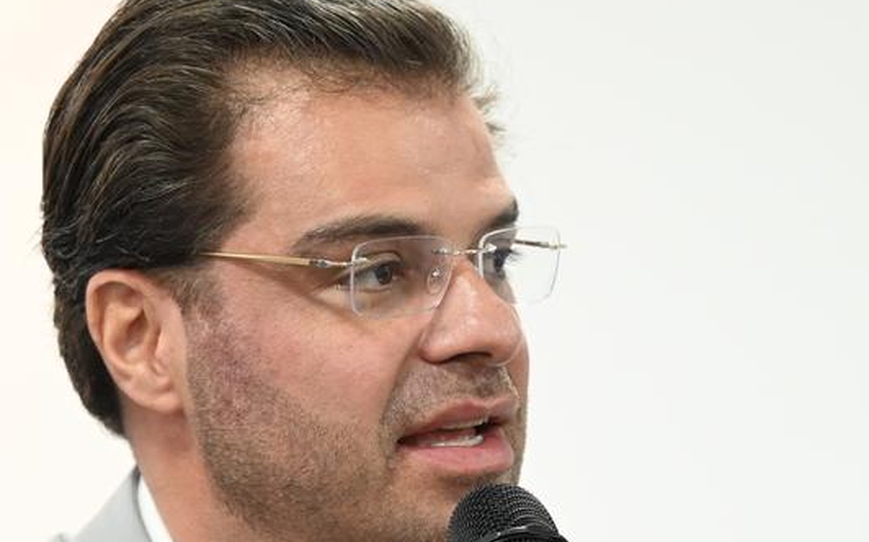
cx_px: 392
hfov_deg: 8.9
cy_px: 424
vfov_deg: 5.5
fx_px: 5611
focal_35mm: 237
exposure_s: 1/100
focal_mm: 103
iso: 3200
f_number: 4
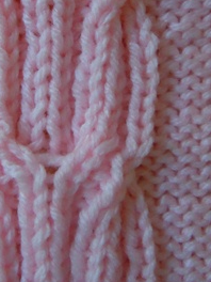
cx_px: 60
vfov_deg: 38.2
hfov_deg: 29.3
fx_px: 398
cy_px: 82
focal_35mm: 49
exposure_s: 1/50
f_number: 3.5
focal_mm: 5.4
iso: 800
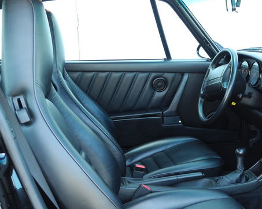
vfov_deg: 28.3
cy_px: 148
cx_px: 204
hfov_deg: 34.5
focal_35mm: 53
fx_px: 411
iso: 100
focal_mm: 6.8
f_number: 2.8
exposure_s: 1/45.3
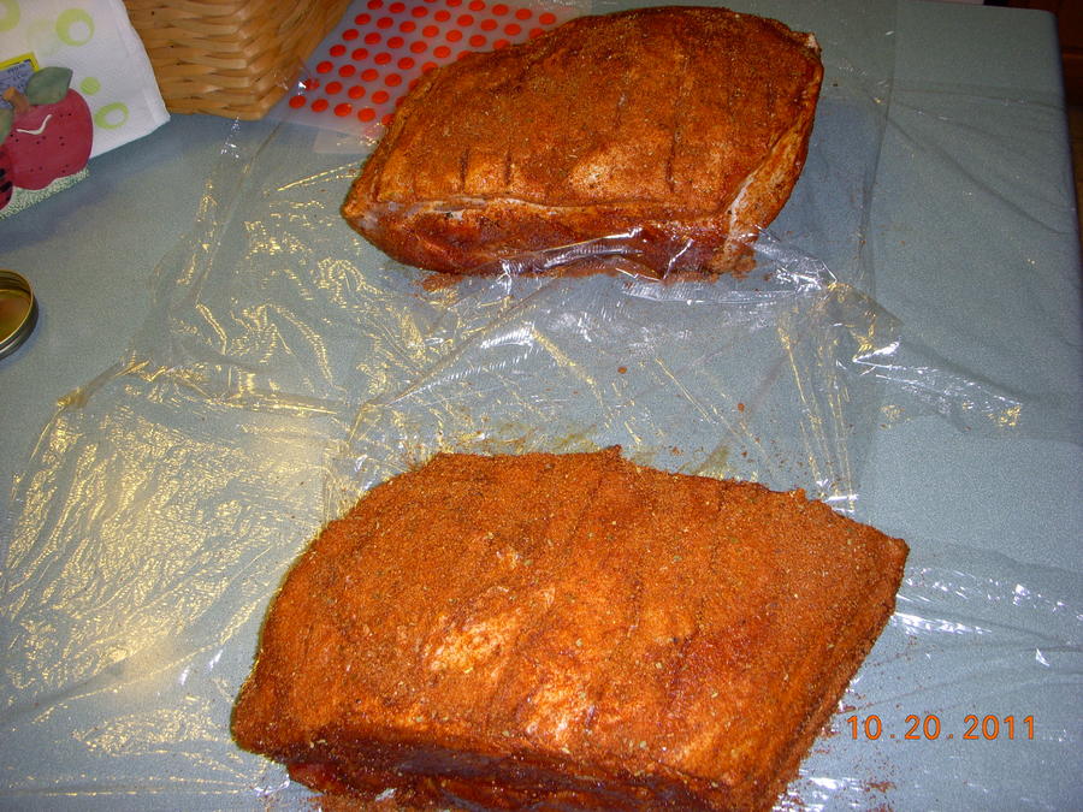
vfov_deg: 37.7
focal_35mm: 38
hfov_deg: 49.0
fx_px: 1189
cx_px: 542
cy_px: 406
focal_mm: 6.3
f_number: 3.3
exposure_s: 1/30
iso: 100
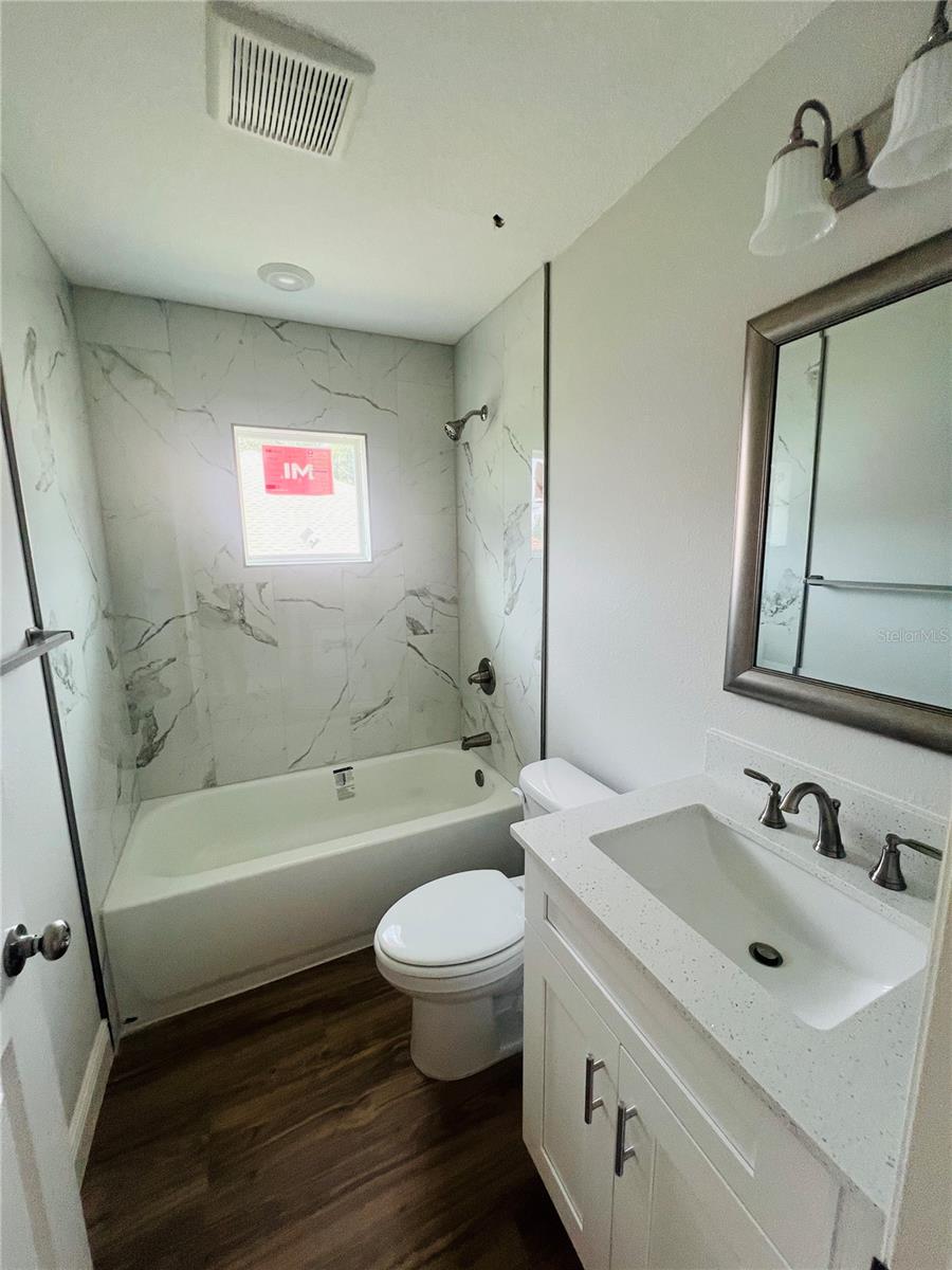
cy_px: 635
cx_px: 476
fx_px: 477
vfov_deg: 106.2
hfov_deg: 89.9
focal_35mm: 13
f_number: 1.8
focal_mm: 1.57
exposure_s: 1/99
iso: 125
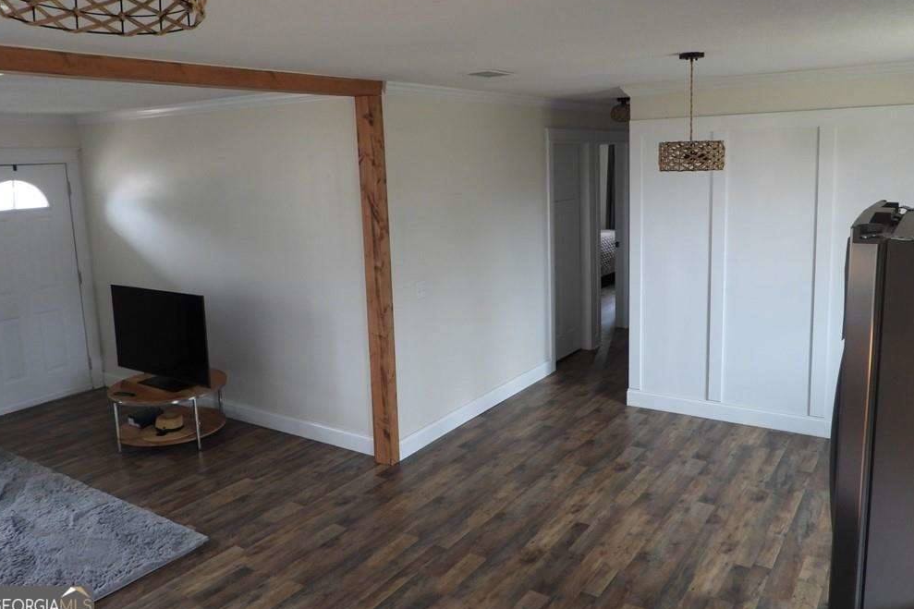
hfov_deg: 65.5
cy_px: 266
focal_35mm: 28
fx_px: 711
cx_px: 462
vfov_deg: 46.3
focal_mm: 4.7
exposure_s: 1/30
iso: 250
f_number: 2.8
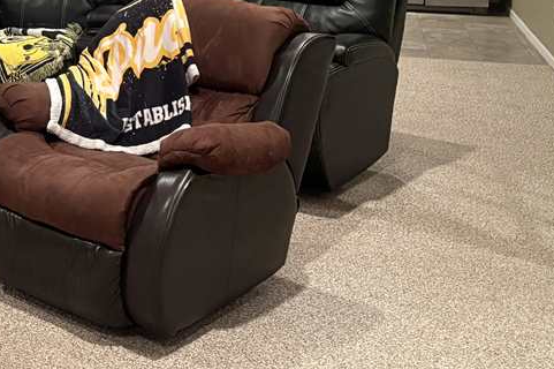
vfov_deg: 17.9
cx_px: -10
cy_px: -84
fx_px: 1107
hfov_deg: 26.5
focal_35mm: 72
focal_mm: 5.96
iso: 500
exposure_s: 1/30
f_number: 1.6
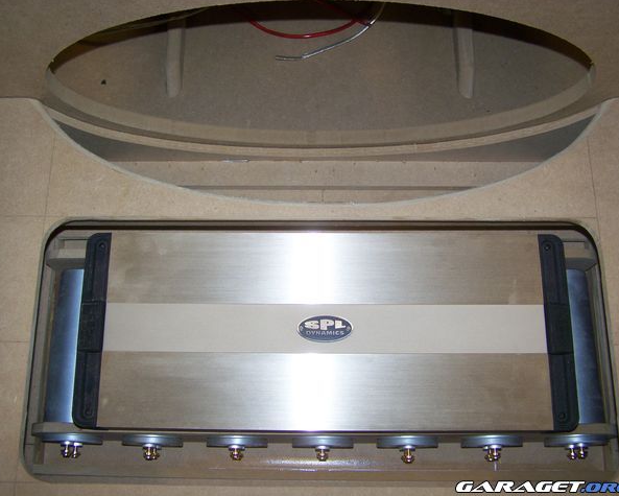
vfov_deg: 37.4
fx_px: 733
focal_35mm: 40
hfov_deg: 45.8
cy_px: 246
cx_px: 301
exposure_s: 1/60
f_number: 2.8
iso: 80
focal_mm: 6.3
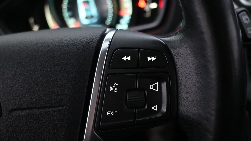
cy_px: 76
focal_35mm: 34
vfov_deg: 34.4
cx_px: 125
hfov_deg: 57.7
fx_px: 228
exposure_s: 1/30
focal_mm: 21.5
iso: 3600
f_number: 4
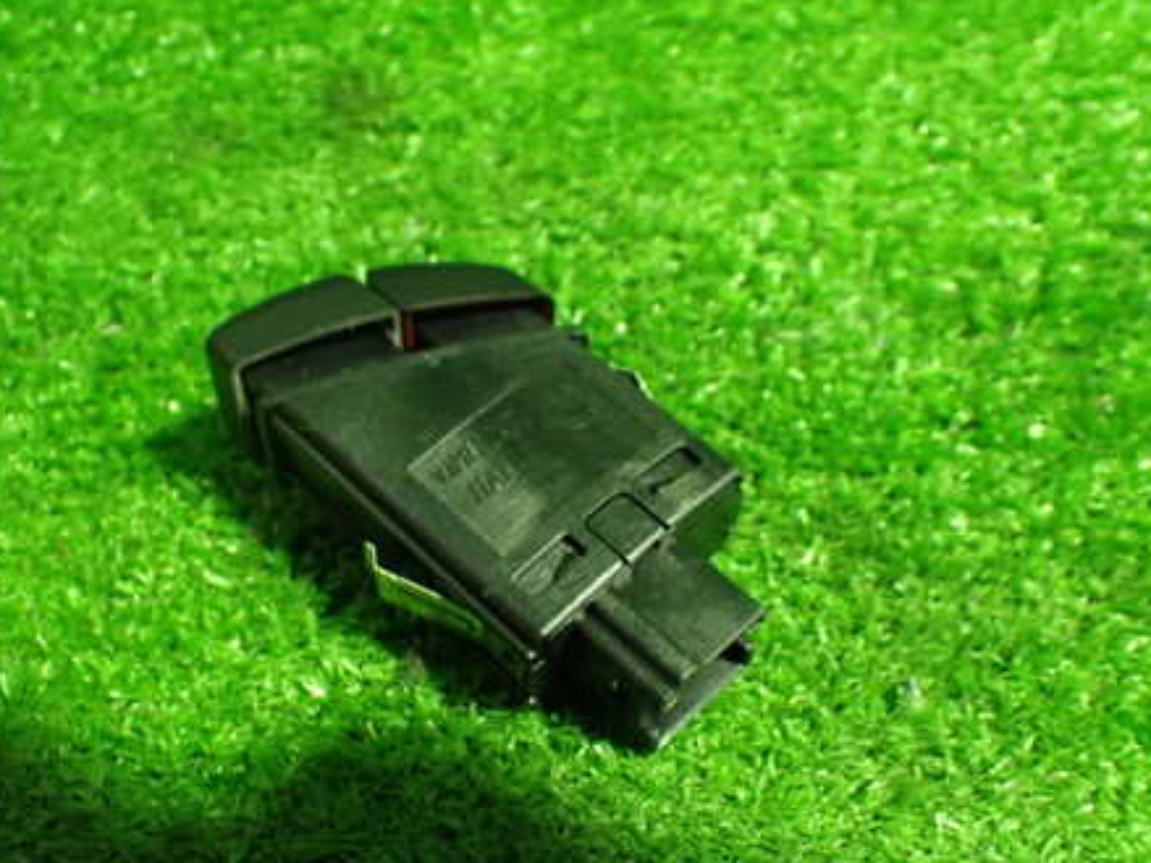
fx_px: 1363
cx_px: 540
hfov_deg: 45.8
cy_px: 517
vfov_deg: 35.0
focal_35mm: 41
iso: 800
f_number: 2.3
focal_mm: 5.4
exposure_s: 1/50
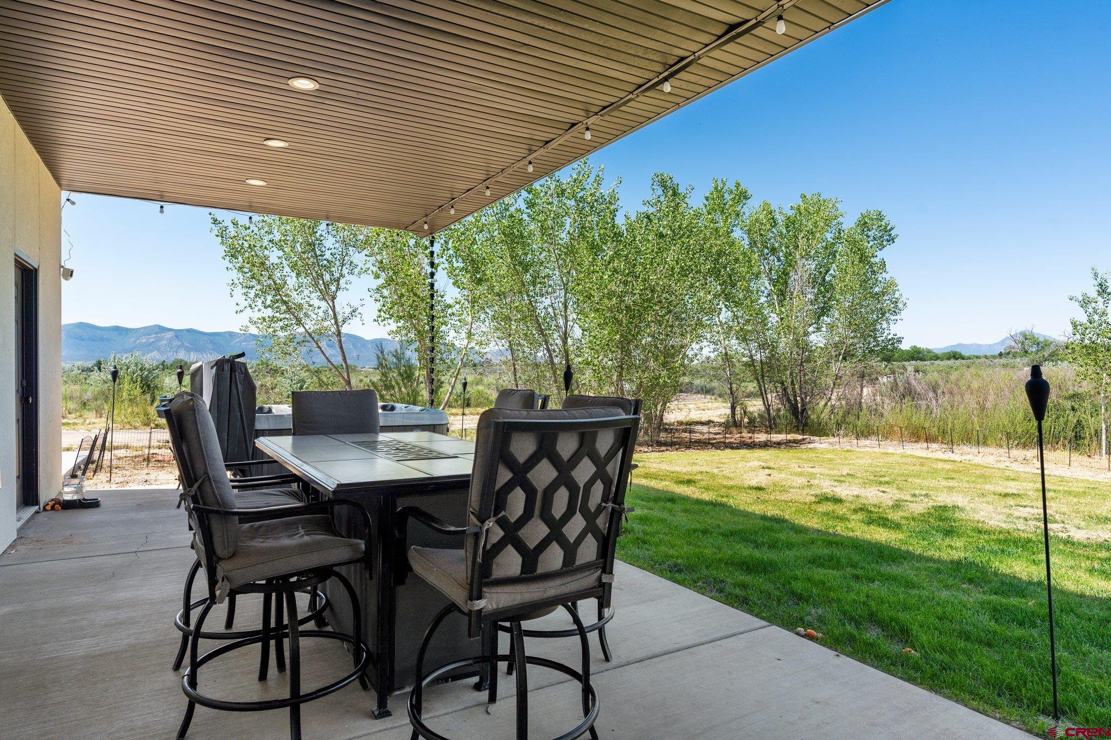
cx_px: 556
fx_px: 648
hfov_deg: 81.2
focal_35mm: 21
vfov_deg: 59.5
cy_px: 370
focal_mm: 21
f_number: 8
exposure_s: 1/500
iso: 400
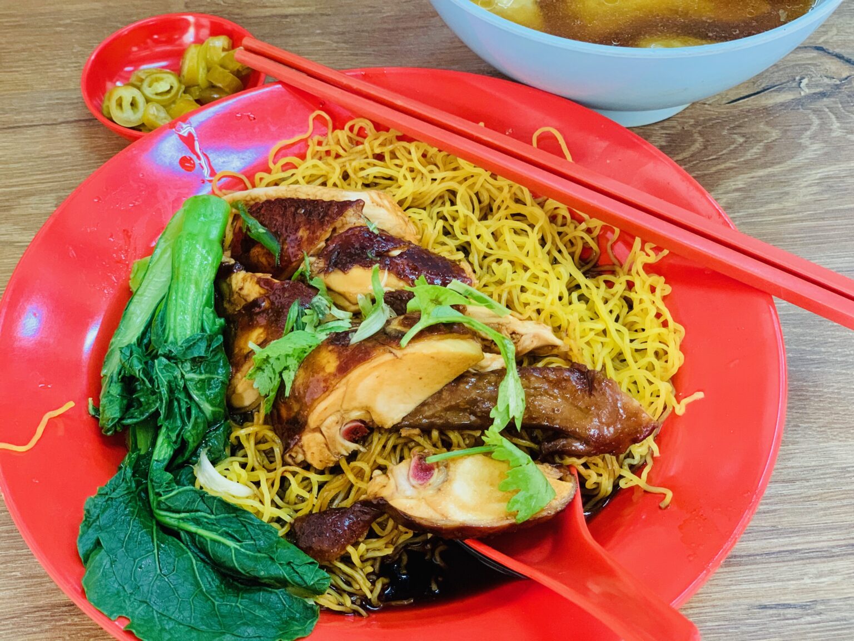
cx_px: 427
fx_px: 1283
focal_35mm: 52
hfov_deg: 36.8
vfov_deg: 28.0
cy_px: 320
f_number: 2.4
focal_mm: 6
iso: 200
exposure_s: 1/50
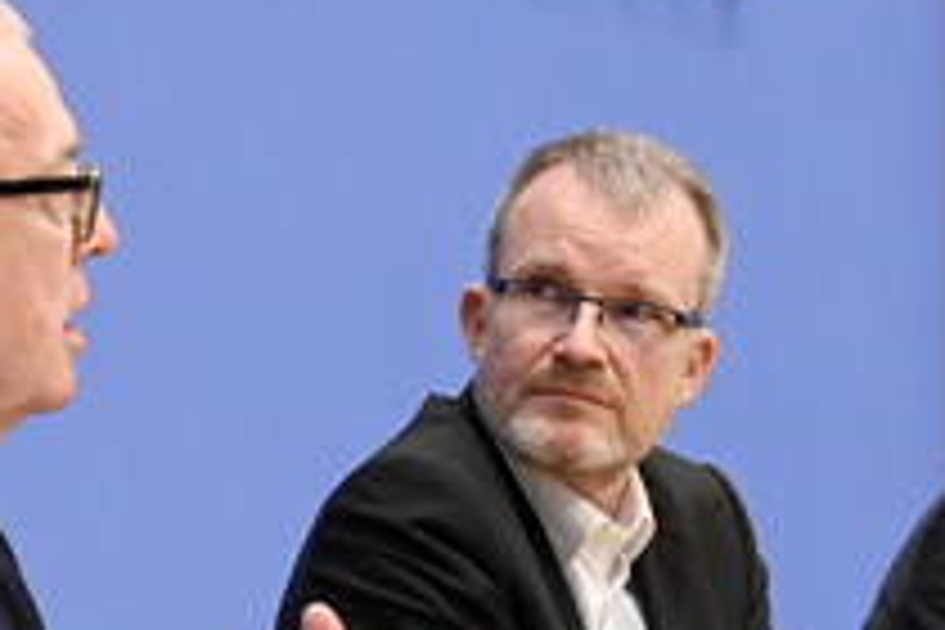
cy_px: 436
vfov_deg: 6.7
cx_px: 358
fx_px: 5355
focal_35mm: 204
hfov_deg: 10.1
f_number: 5.6
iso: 5000
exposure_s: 1/500
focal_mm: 95
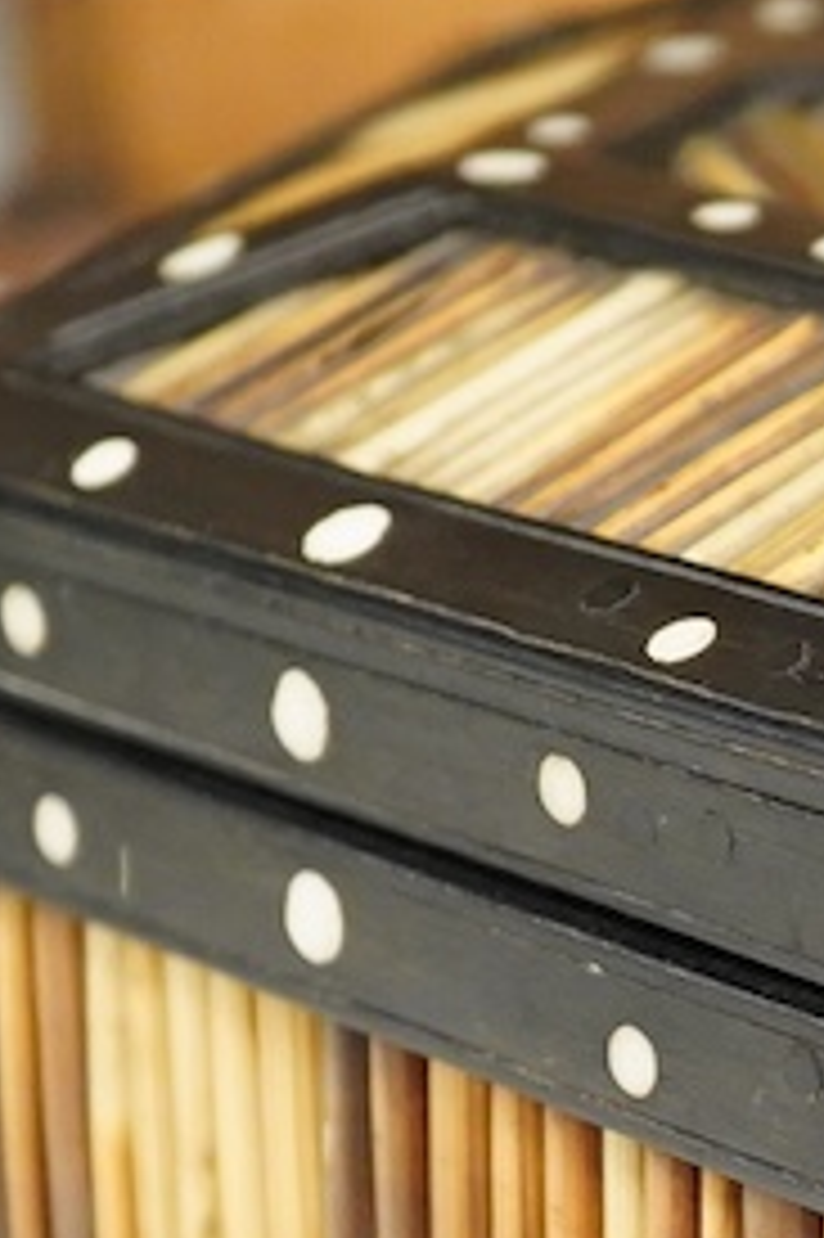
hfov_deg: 7.3
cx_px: 1268
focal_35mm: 184
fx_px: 6325
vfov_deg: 11.1
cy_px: 1188
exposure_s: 1/250
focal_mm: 30
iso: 2500
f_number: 3.5
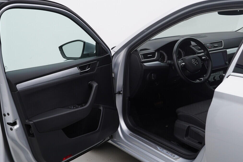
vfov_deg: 26.5
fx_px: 344
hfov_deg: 38.9
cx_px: 115
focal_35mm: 51
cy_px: 93
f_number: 4
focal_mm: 24
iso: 125
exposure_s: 1/80
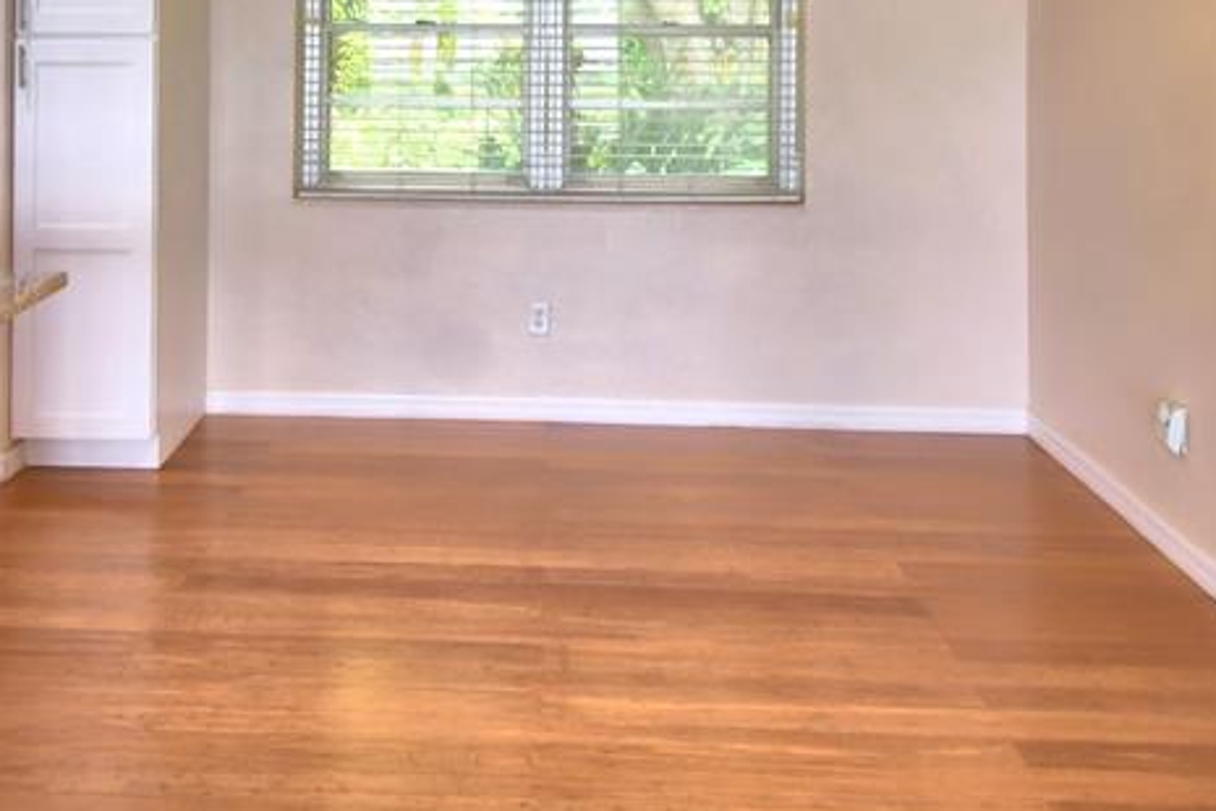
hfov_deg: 56.7
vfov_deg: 36.3
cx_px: 479
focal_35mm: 33
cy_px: 13
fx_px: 1115
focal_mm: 10
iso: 400
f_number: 4.5
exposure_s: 1/100
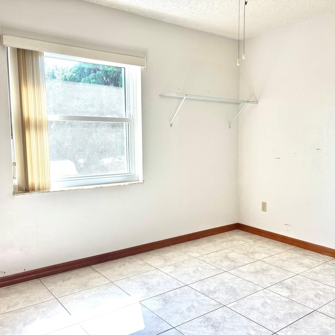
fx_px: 339
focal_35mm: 31
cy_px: 169
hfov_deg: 52.2
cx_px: 198
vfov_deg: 52.5
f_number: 1.6
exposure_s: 1/165
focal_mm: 5.96
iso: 50
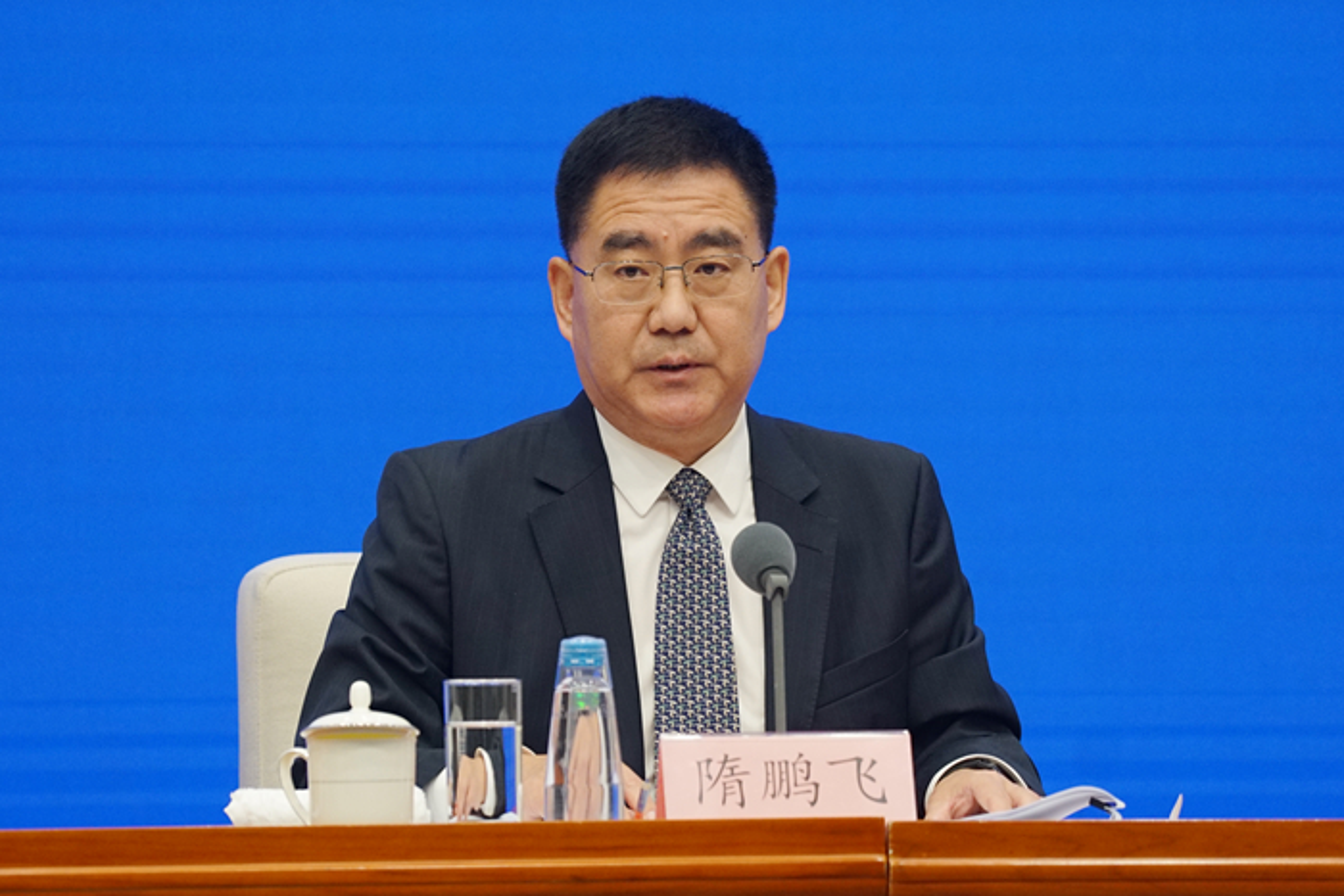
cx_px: 672
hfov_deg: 10.3
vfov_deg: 6.9
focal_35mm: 200
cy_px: 448
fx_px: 7468
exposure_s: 1/160
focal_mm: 200
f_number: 4
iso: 1000
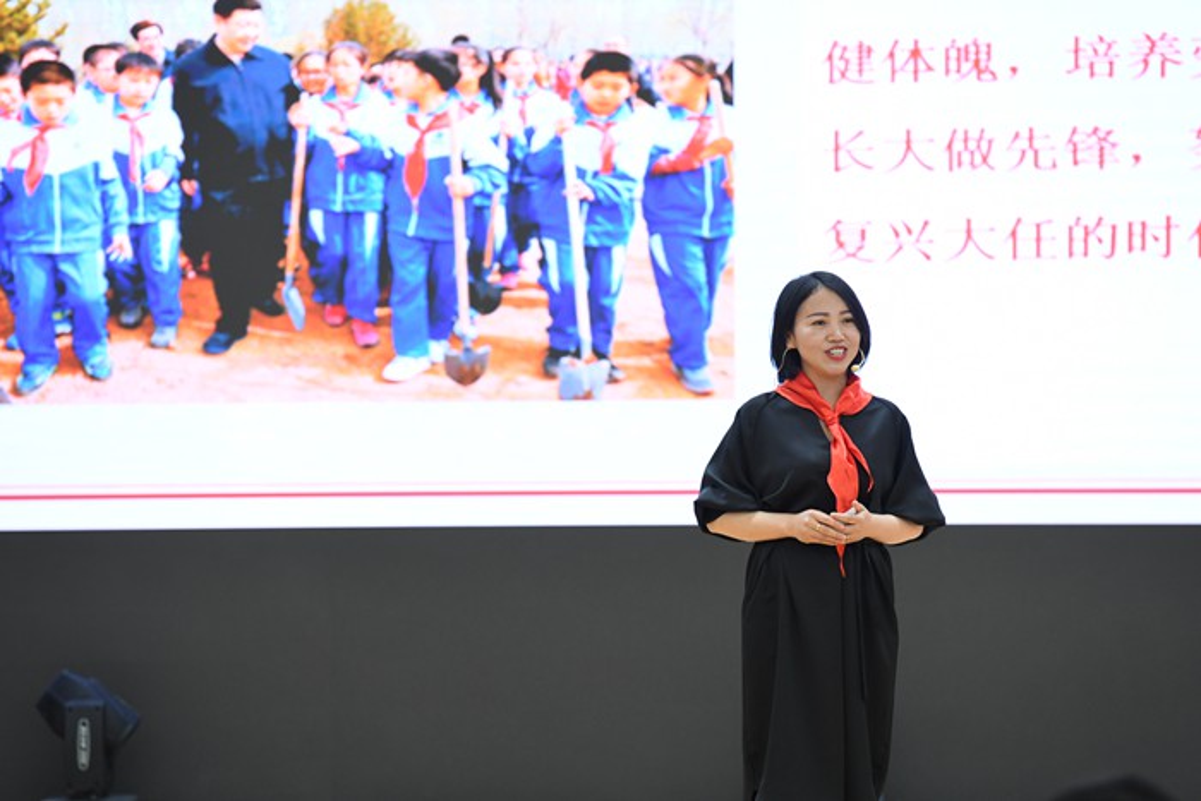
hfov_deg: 11.1
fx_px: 6173
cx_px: 600
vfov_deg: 7.4
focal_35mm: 185
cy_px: 400
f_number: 4
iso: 1600
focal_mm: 185
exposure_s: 1/125
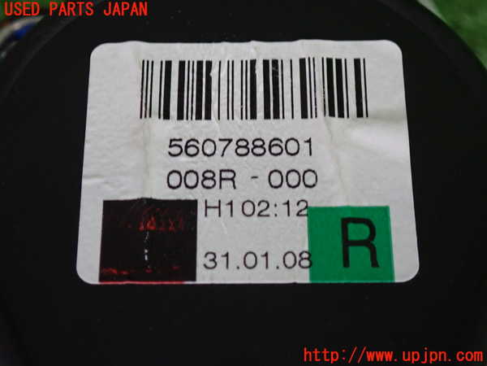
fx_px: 1407
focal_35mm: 100
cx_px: 244
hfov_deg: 19.6
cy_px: 183
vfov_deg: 14.8
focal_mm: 18
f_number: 4.9
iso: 800
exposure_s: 1/80
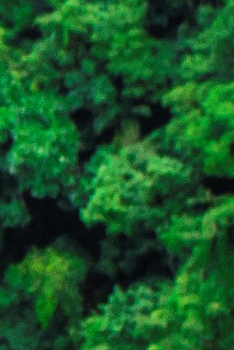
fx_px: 4390
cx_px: -899
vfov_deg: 4.6
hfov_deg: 2.9
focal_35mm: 451
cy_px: 398
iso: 125
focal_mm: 26
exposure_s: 1/100
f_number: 4.2
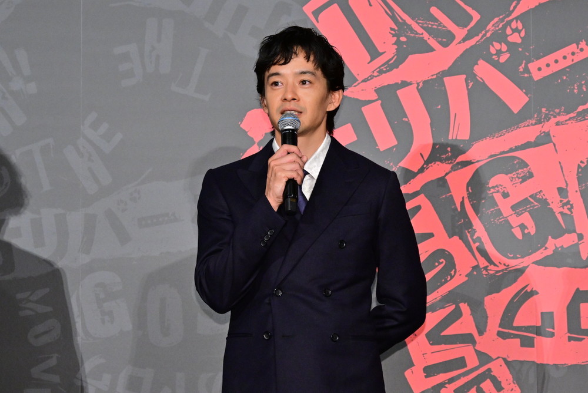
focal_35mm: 156
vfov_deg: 8.8
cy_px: 196
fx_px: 2548
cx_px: 294
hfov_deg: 13.2
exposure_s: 1/200
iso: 3200
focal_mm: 104
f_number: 6.3
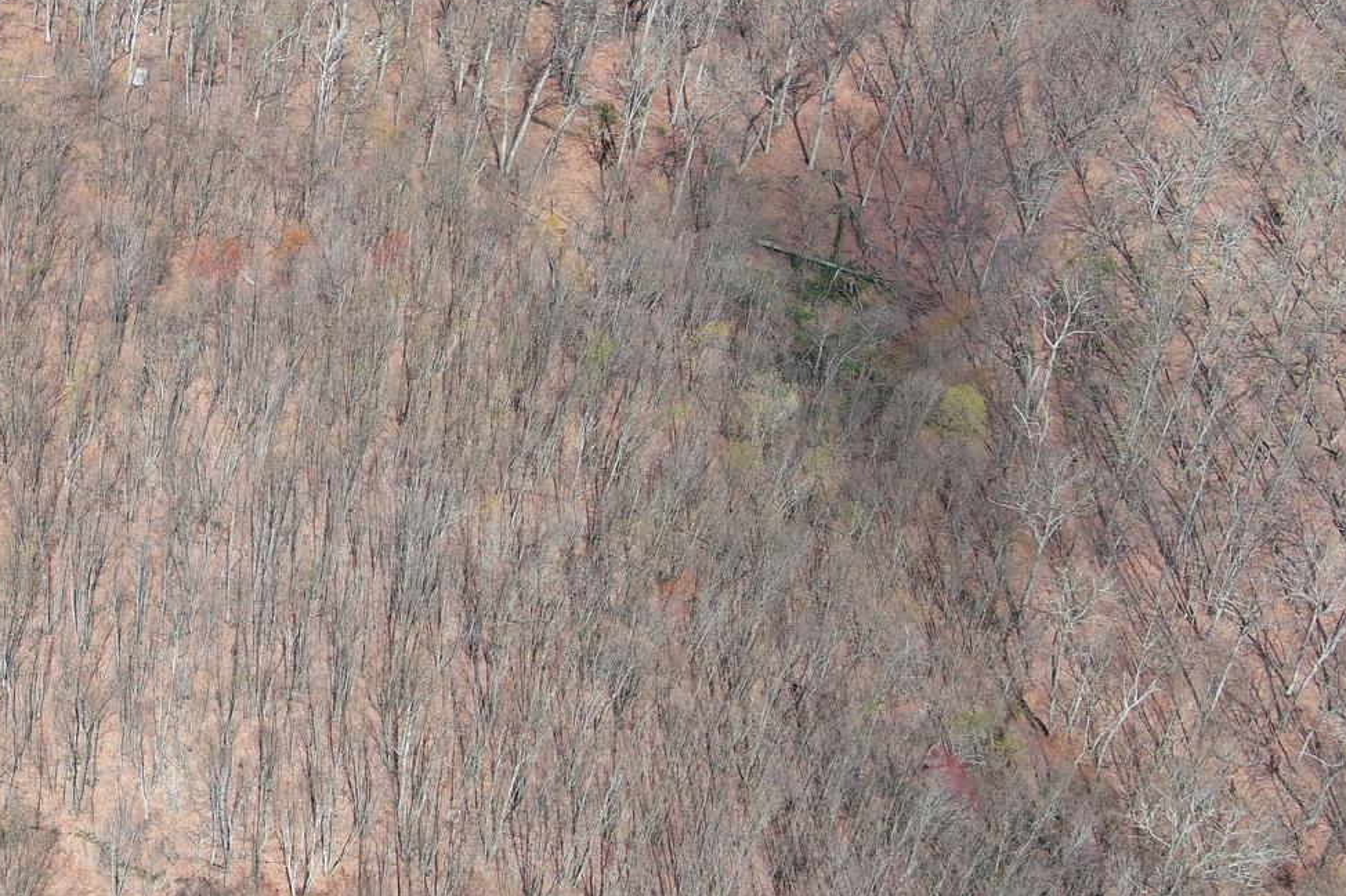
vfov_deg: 22.3
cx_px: -11
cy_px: 438
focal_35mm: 61
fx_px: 2280
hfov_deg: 30.5
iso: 100
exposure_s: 1/843
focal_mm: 10.57
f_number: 2.8
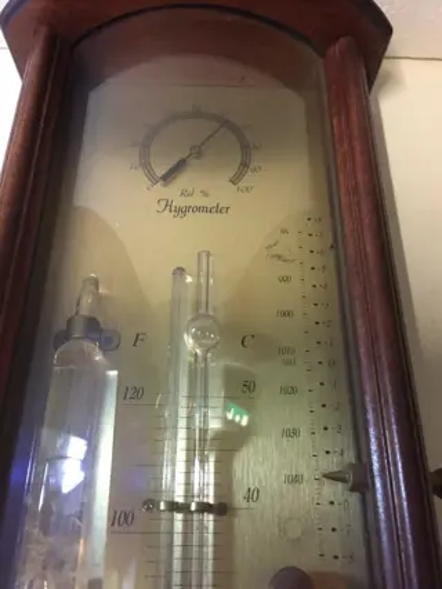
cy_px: 294
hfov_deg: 48.2
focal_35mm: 29
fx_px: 494
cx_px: 221
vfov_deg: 61.7
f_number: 2.2
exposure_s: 1/17
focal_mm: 4.15
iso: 250
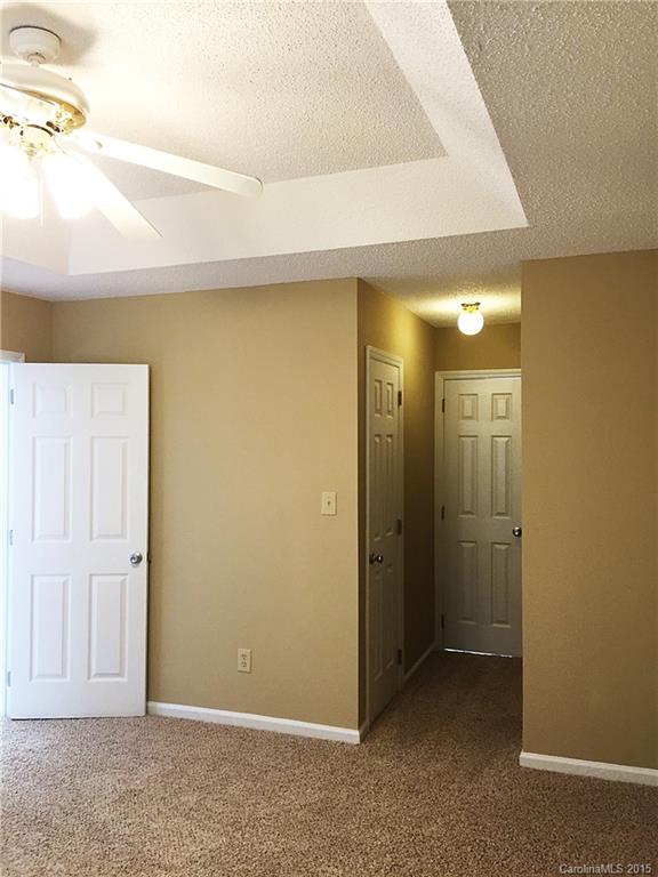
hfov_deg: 48.2
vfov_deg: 61.7
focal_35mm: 29
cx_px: 329
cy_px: 438
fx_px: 735
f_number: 2.2
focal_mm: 4.15
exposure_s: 1/30
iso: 50
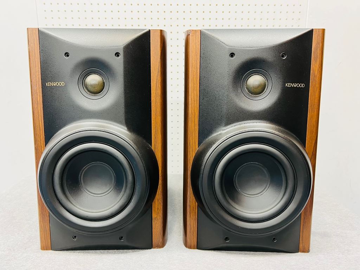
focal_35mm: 26
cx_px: 180
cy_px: 135
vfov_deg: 53.1
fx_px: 270
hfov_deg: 67.3
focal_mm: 5.7
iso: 200
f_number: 1.5
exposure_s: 1/50
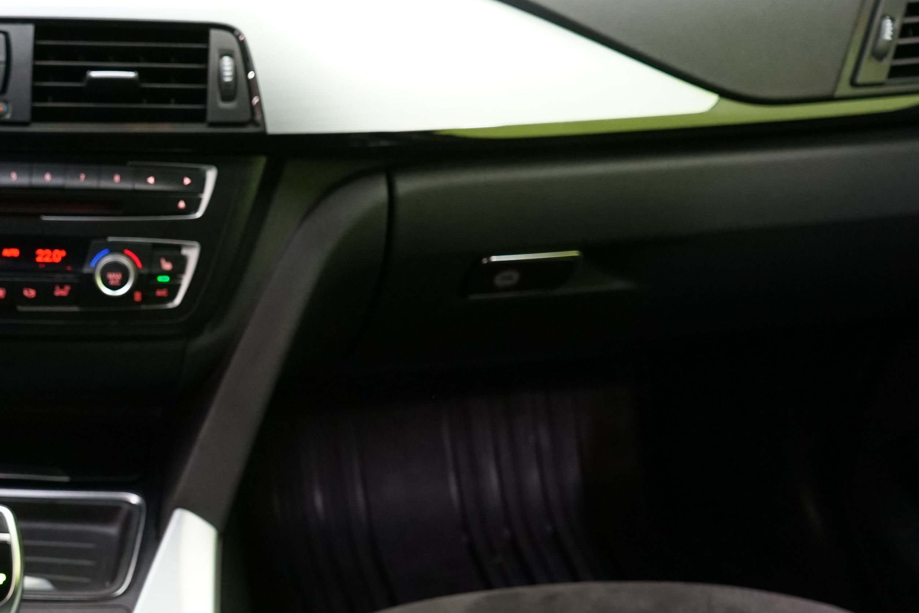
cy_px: 433
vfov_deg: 19.6
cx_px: -13
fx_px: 1761
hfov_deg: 27.5
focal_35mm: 69
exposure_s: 1/15
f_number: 5
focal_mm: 29
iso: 1600
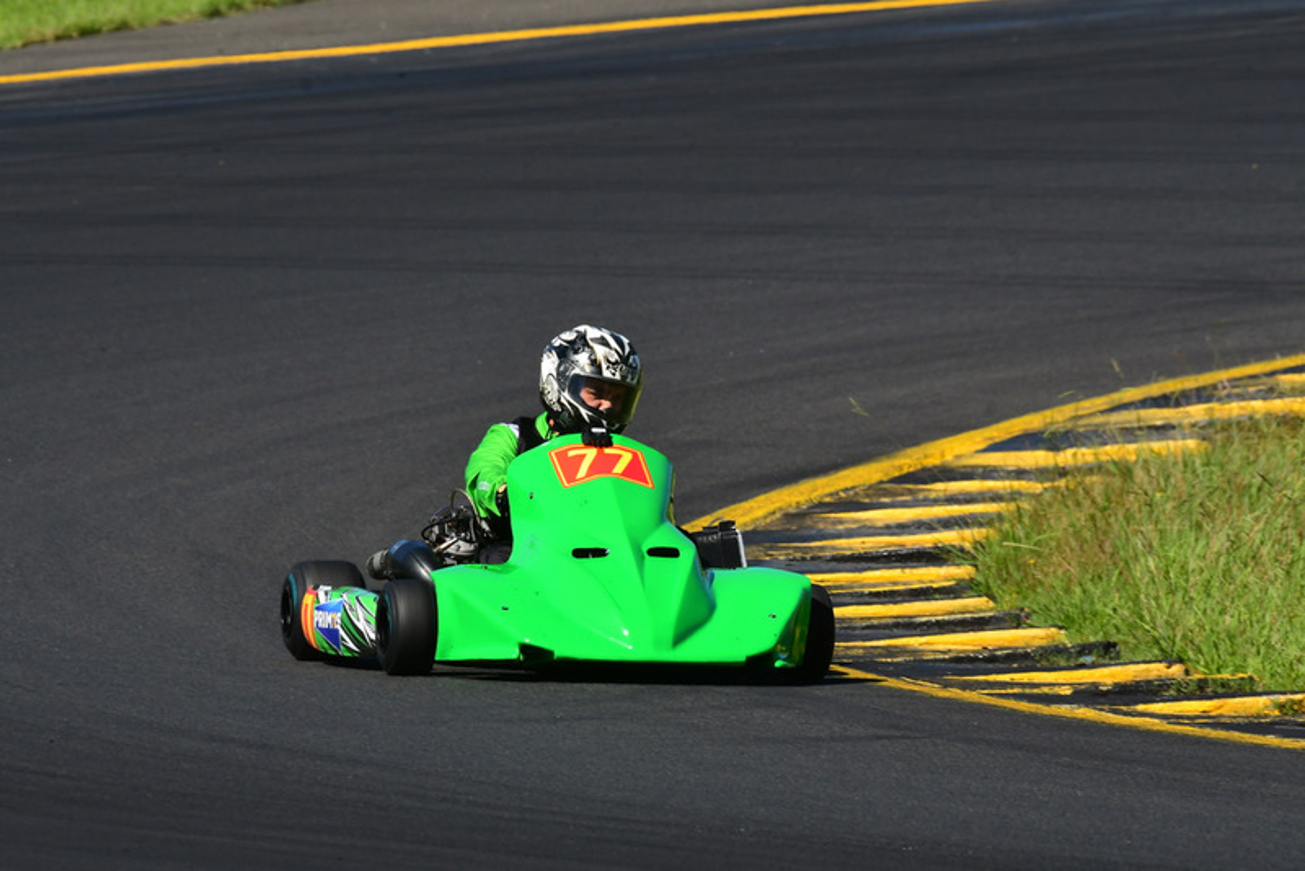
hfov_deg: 2.7
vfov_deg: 1.8
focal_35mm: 750
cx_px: 652
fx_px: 27196
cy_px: 436
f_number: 11
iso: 400
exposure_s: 1/640
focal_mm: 500
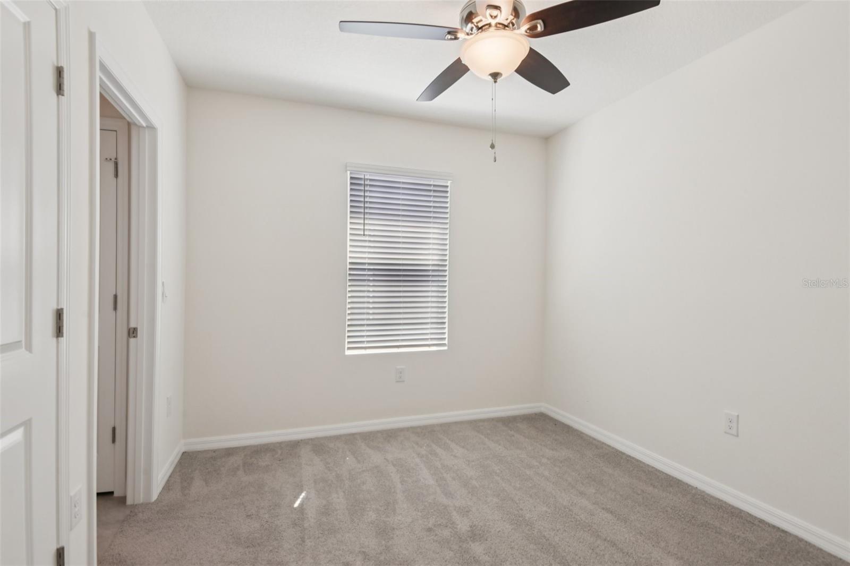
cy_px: 283
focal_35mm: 16
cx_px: 425
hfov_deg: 96.7
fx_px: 378
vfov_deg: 73.7
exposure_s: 1/60
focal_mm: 16
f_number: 8
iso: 400
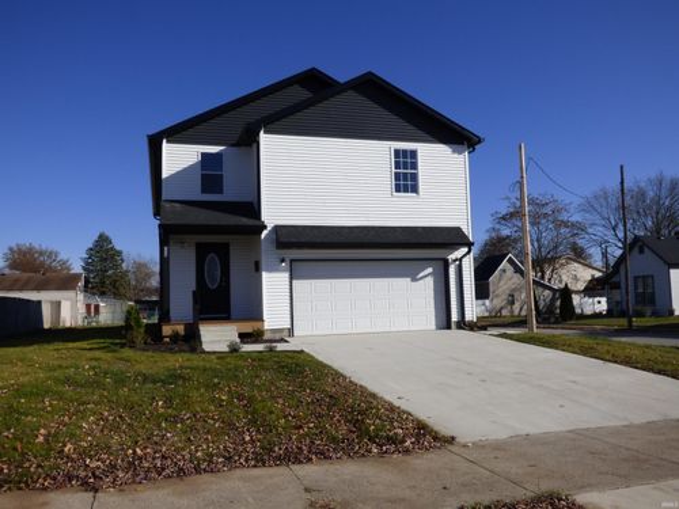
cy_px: 254
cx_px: 340
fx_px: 569
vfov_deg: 48.2
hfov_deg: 61.7
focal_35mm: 29
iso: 100
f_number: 3.5
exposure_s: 1/2000
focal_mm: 5.04
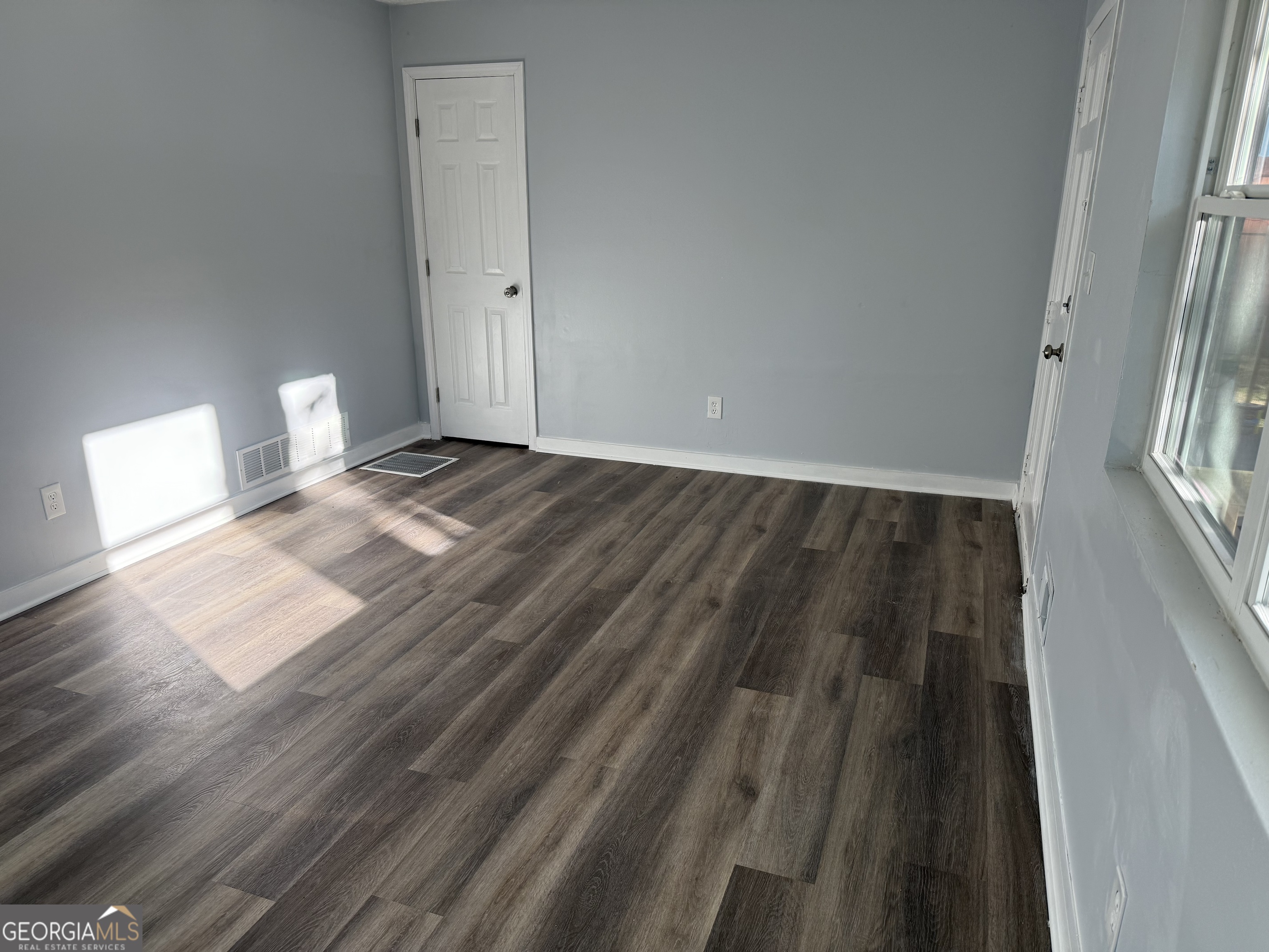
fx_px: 880
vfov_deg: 56.8
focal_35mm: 24
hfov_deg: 71.6
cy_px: 476
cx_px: 634
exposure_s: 1/271
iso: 100
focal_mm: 6.76
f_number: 1.78
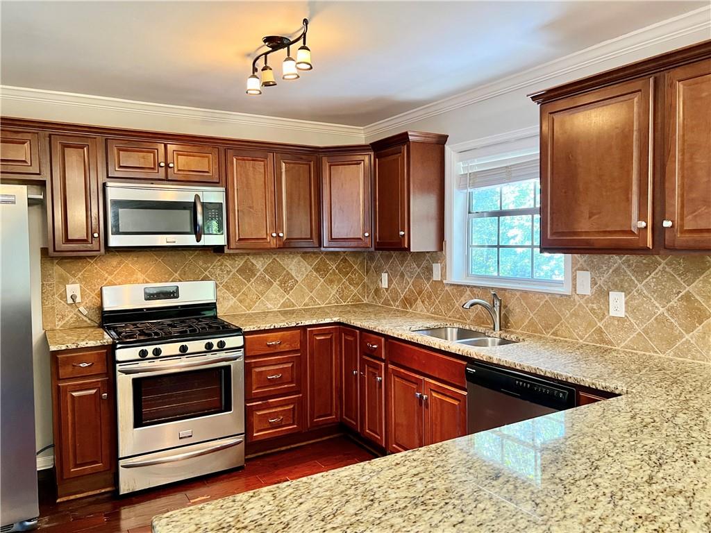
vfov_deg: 53.1
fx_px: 534
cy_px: 266
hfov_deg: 67.3
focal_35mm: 26
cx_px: 356
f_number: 1.5
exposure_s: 1/60
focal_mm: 5.7
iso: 400
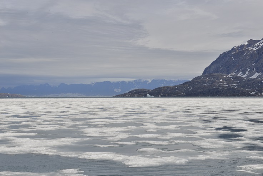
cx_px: 132
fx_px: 512
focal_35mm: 70
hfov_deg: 28.8
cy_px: 88
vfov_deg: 19.5
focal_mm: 70
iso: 500
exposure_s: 1/800
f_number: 16
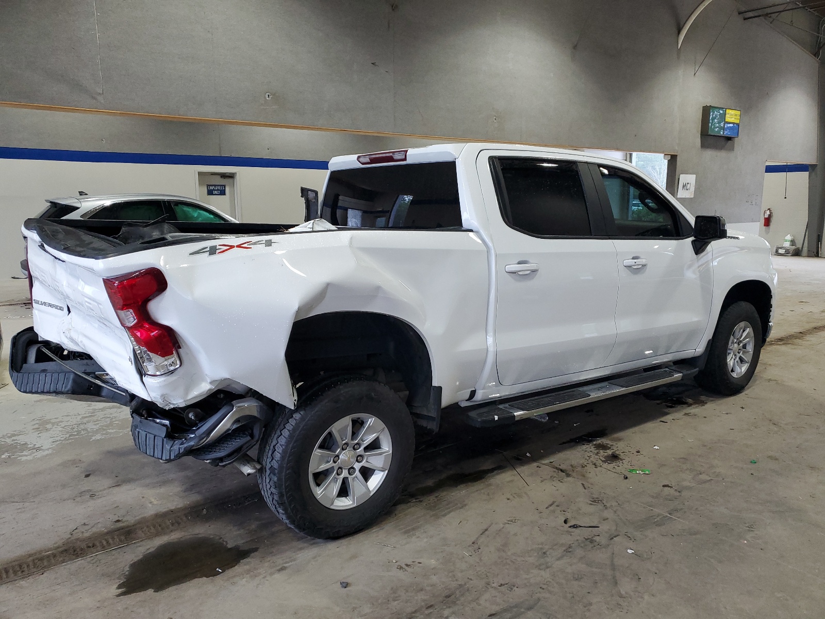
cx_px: 412
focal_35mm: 26
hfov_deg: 67.3
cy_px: 310
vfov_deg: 53.1
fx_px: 620
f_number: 1.5
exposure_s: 1/60.2
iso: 126
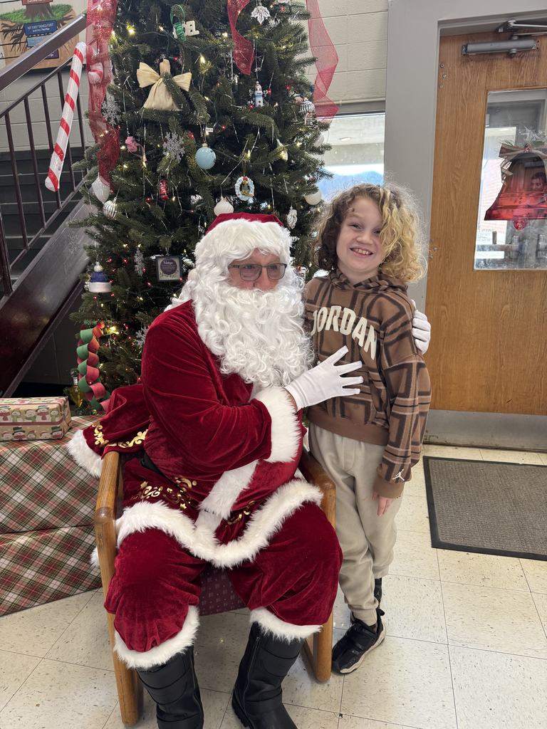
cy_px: 364
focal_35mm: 24
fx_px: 506
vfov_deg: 71.6
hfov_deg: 56.8
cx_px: 274
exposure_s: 1/60
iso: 125
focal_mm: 6.76
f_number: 1.78
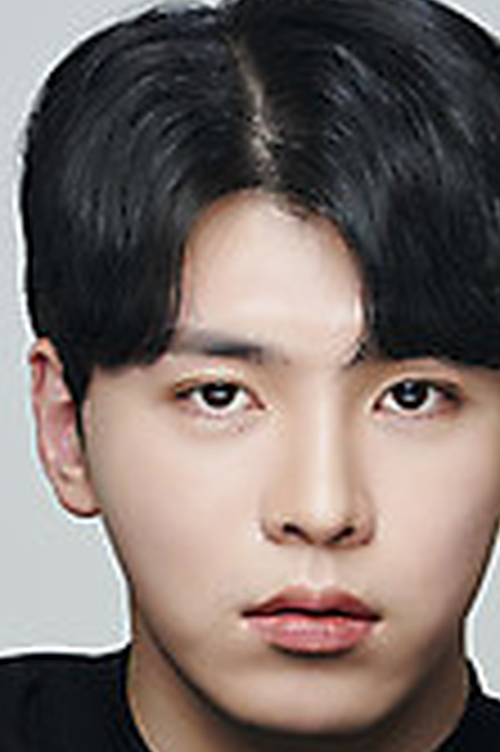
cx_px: 164
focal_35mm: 456
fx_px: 9519
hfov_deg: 3.0
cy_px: 401
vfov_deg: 4.5
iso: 64
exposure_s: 1/125
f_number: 7.1
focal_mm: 190
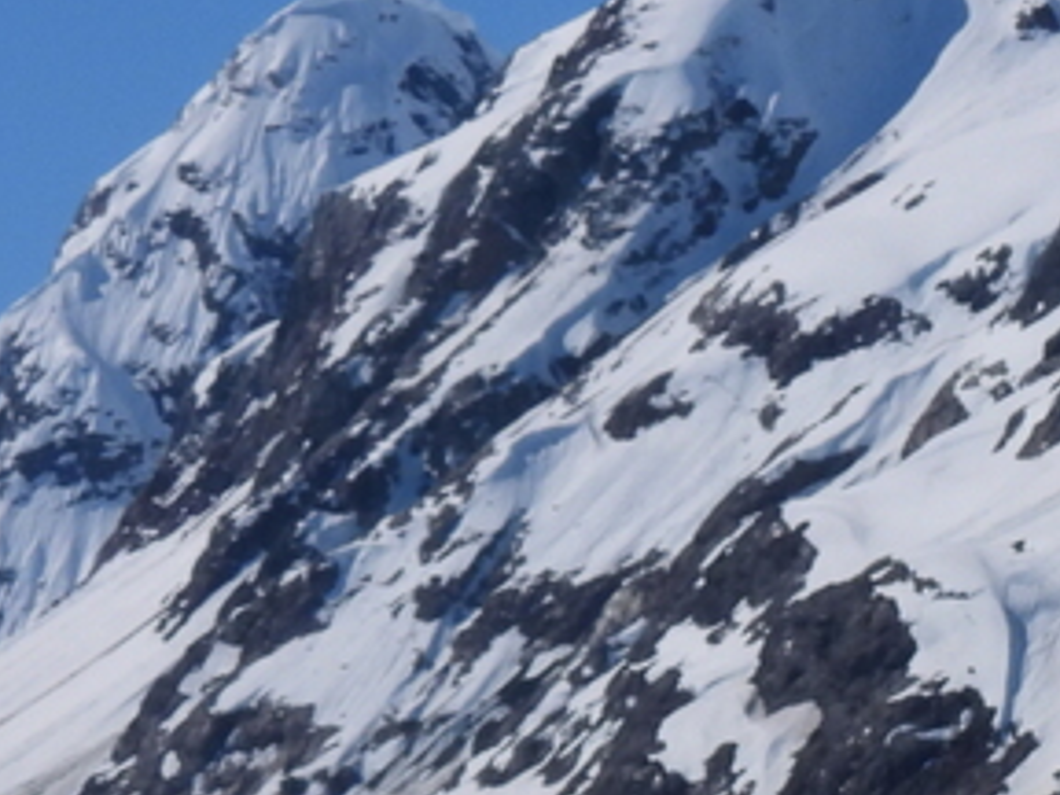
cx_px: 1929
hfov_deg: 4.6
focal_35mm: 422
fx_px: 12922
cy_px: 894
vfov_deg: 3.5
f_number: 5.6
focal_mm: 17
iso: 100
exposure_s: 1/2000
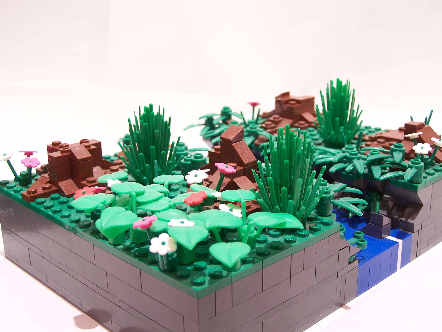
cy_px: 166
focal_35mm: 48
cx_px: 221
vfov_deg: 30.3
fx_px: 613
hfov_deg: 39.7
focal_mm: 8
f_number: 3
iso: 80
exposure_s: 1/3
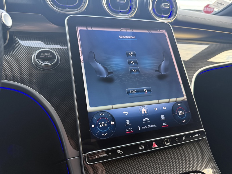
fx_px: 161
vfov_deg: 56.8
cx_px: 116
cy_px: 87
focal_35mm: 24
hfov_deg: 71.6
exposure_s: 1/56
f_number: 1.78
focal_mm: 6.76
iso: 200
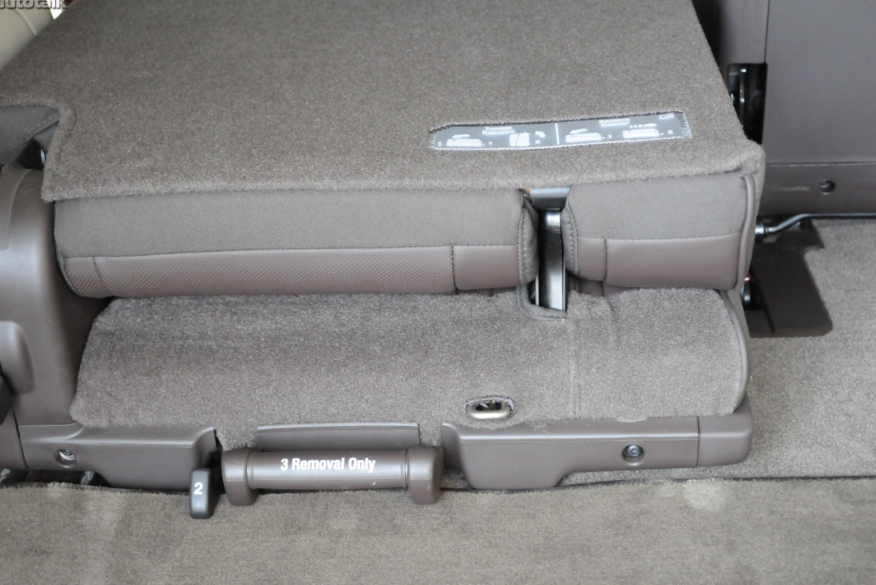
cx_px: 433
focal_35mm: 61
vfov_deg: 22.3
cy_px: 290
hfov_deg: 32.9
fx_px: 1484
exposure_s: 1/60
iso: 2000
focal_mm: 40
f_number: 5.3
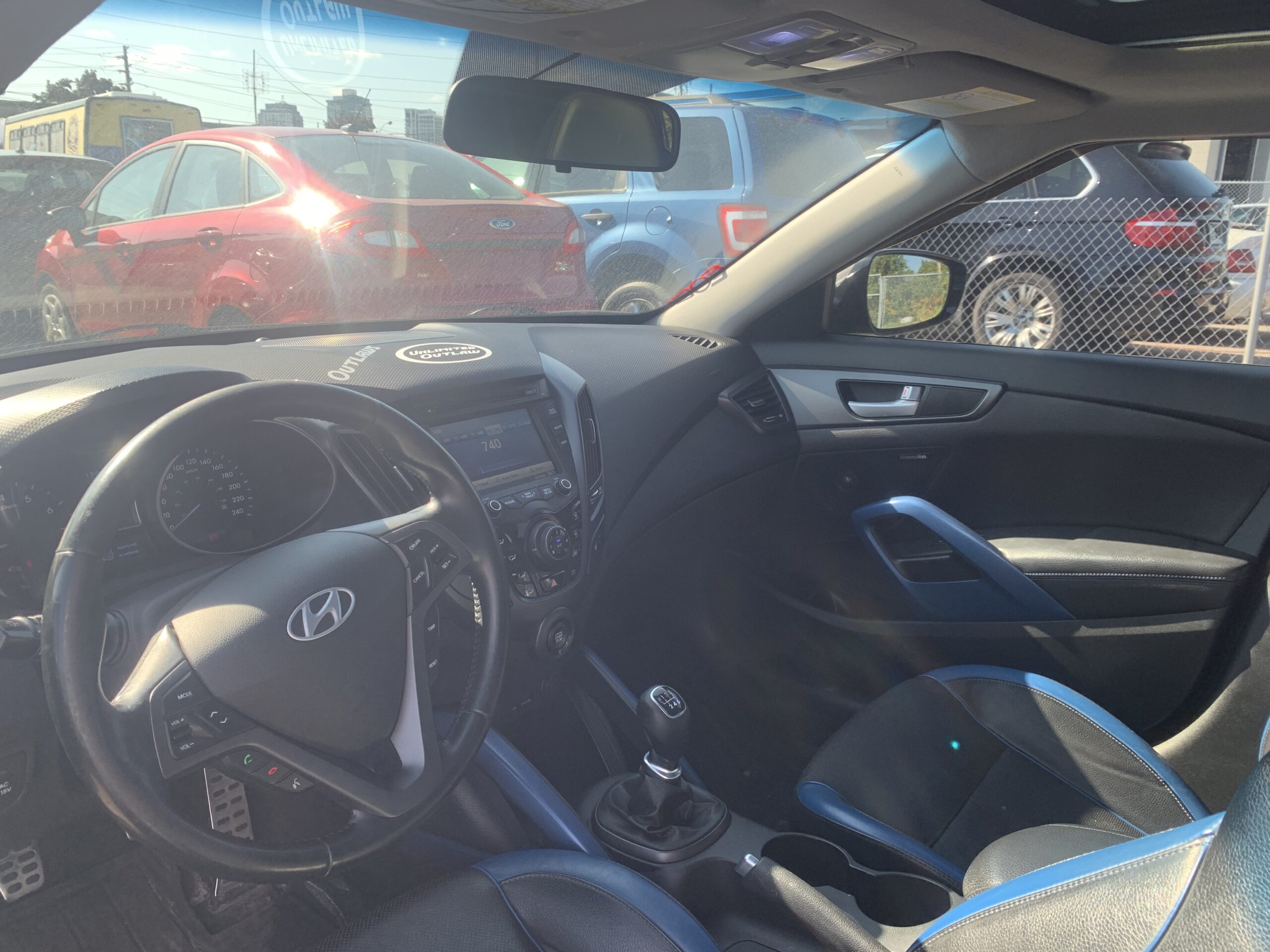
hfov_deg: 67.3
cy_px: 476
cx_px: 635
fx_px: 954
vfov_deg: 53.1
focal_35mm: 26
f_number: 1.8
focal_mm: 4.25
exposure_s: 1/263
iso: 25
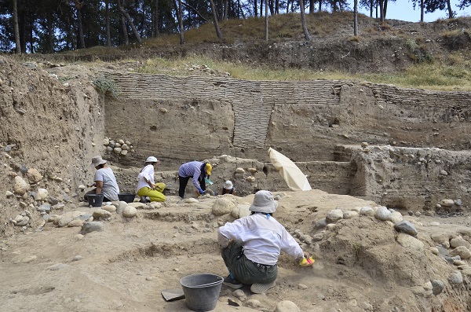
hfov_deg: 59.6
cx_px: 236
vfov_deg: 41.5
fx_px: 411
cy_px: 156
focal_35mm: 32
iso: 400
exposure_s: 1/400
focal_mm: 21
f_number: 10
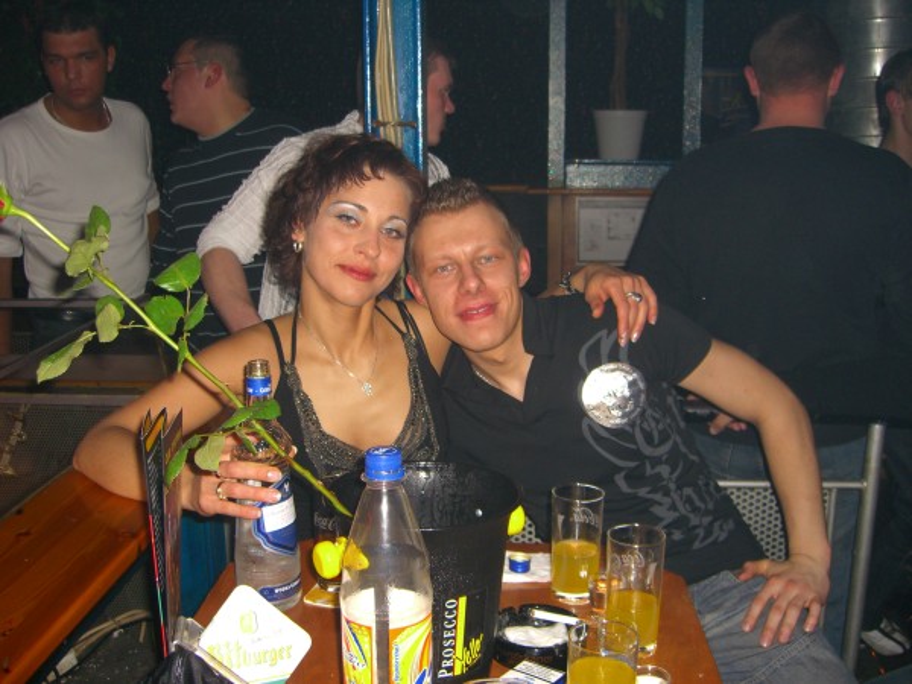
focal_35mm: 38
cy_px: 342
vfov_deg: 37.7
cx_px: 456
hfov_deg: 49.0
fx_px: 1001
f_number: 2.8
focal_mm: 7.9
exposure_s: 1/60
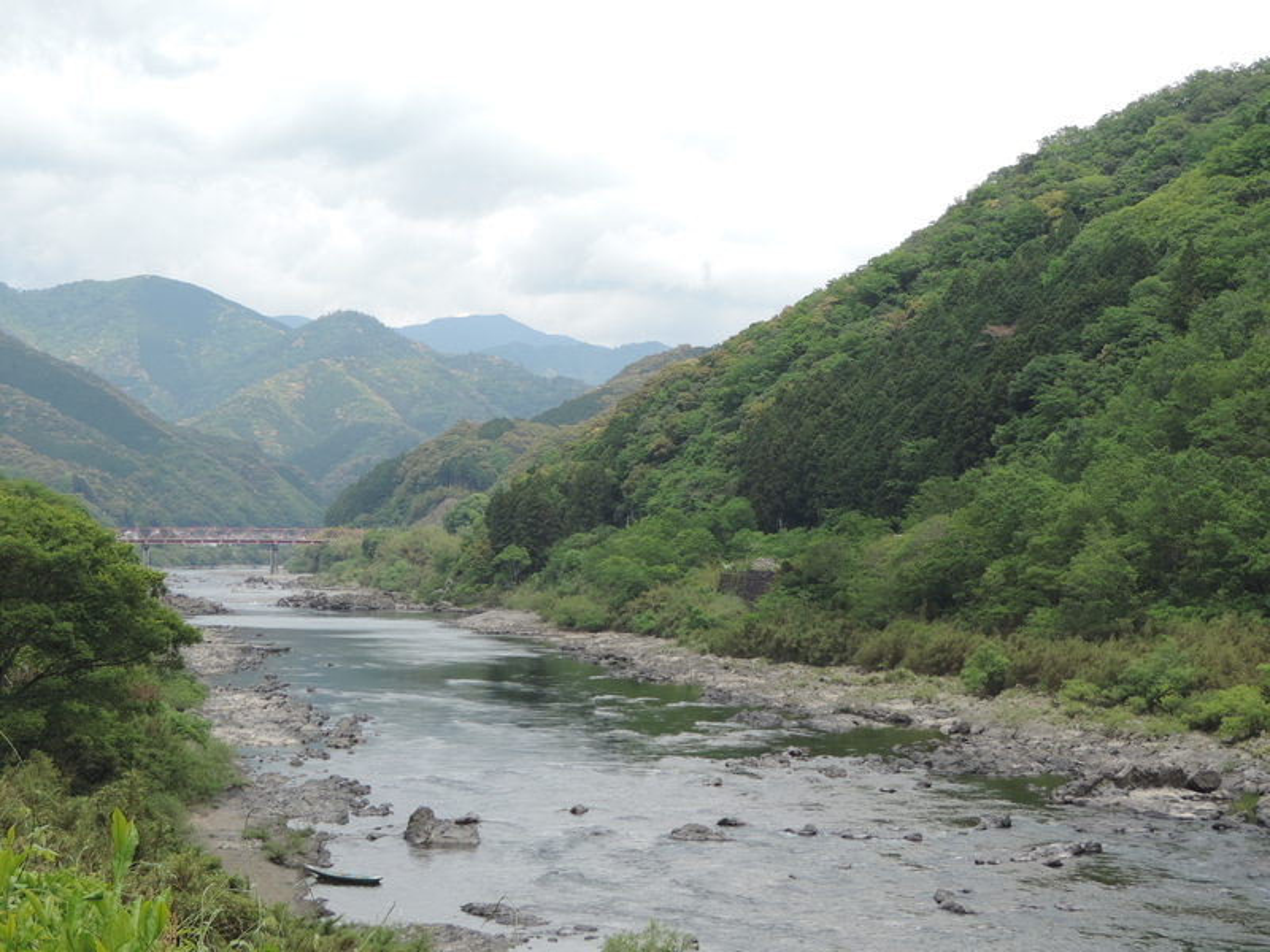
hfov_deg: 27.8
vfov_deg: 21.0
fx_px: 2568
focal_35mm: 70
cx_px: 635
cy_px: 476
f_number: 3.9
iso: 80
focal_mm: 12.4
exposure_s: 1/400
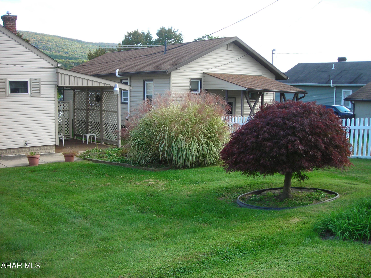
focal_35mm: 38
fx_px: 407
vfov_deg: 37.7
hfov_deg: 49.0
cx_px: 186
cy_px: 139
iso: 50
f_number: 3.2
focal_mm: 6.3
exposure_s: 1/114
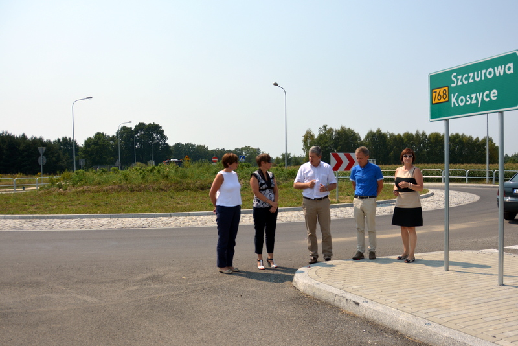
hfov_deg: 67.4
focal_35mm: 27
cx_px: 259
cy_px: 173
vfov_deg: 48.0
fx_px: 389
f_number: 3.5
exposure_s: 1/1600
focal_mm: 18
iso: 100
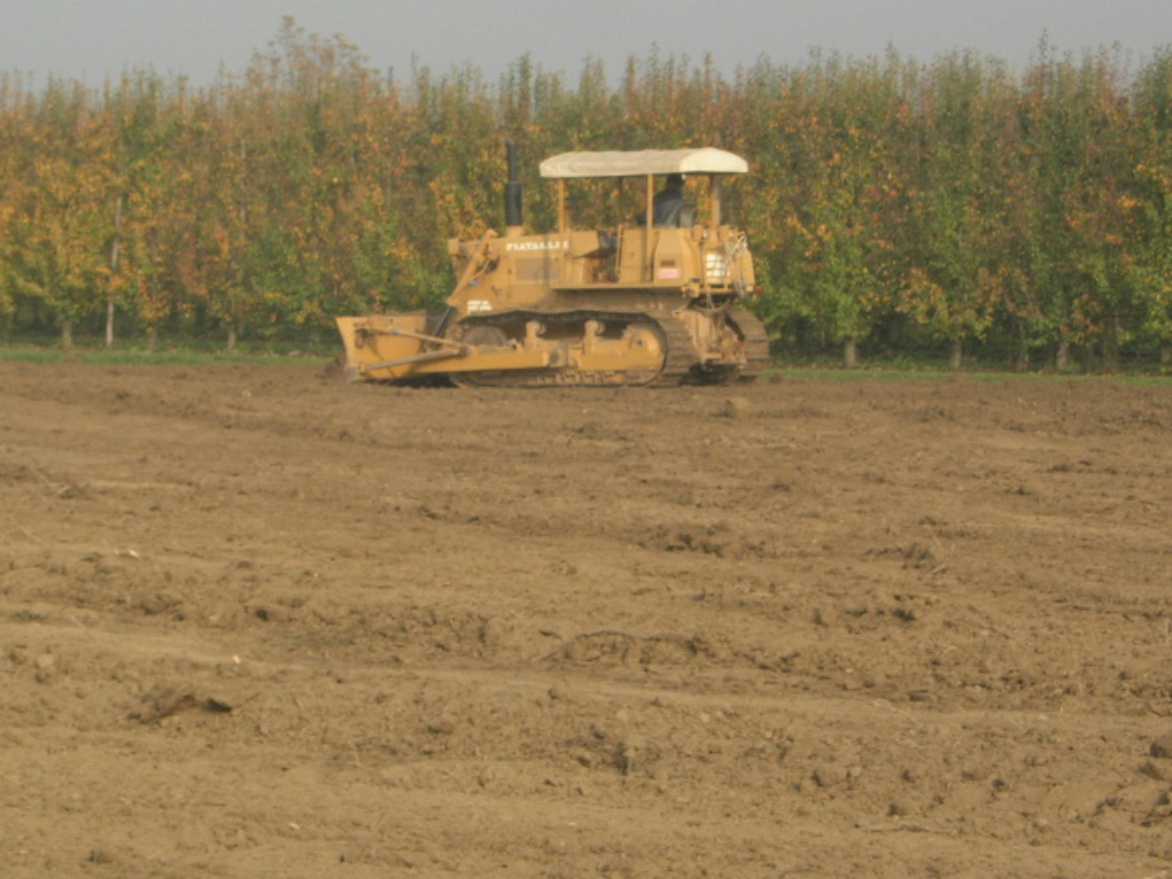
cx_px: 369
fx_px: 5383
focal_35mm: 159
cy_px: 282
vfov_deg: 9.3
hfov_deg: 12.4
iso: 78
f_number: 8.2
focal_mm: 23.4
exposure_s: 1/196
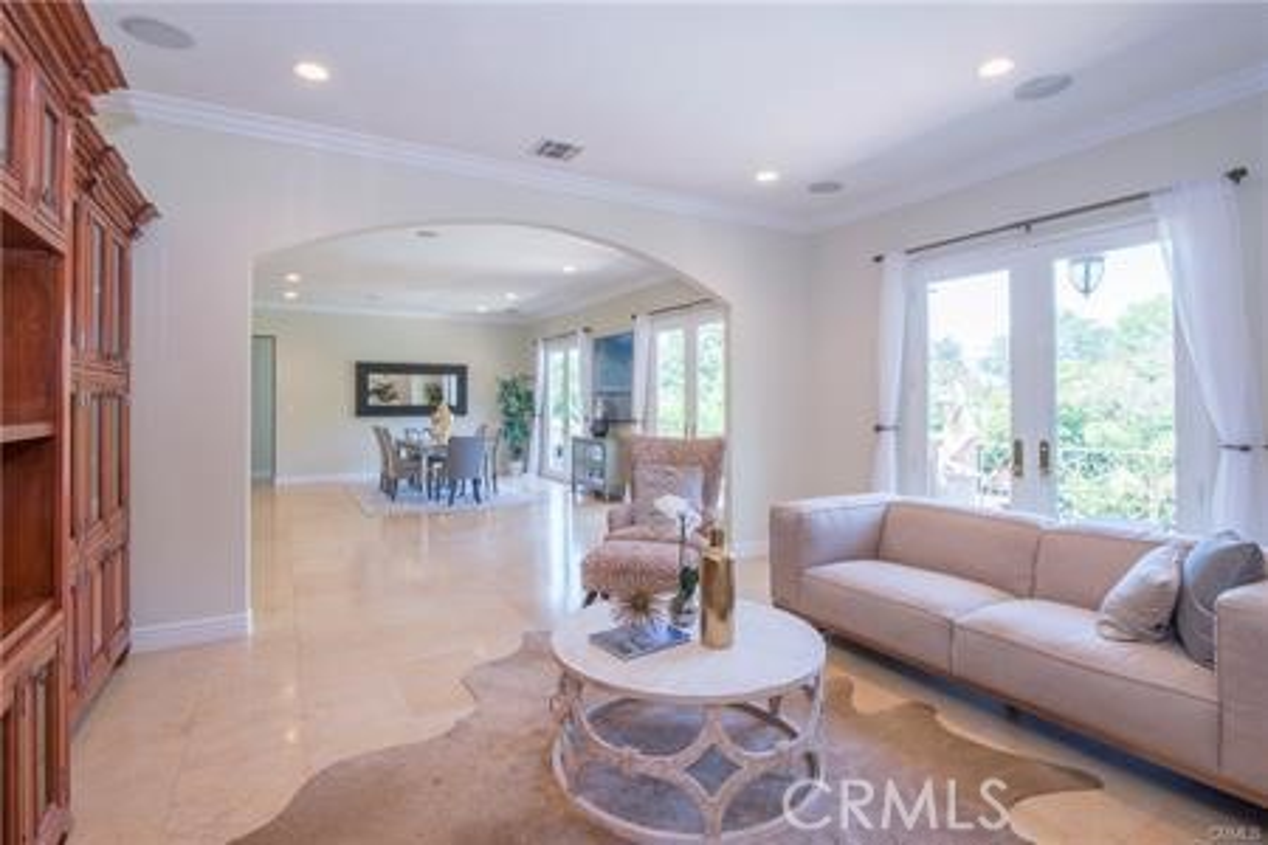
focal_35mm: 17
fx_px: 599
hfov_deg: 93.3
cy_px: 422
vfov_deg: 70.4
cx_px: 634
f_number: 22
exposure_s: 1/4
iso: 200
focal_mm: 17
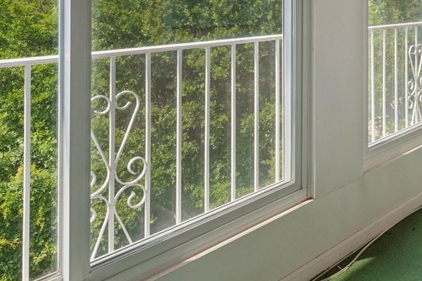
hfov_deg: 46.6
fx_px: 445
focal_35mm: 38
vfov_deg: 32.7
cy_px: 11
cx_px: 365
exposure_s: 1/100
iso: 640
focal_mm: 15
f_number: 14
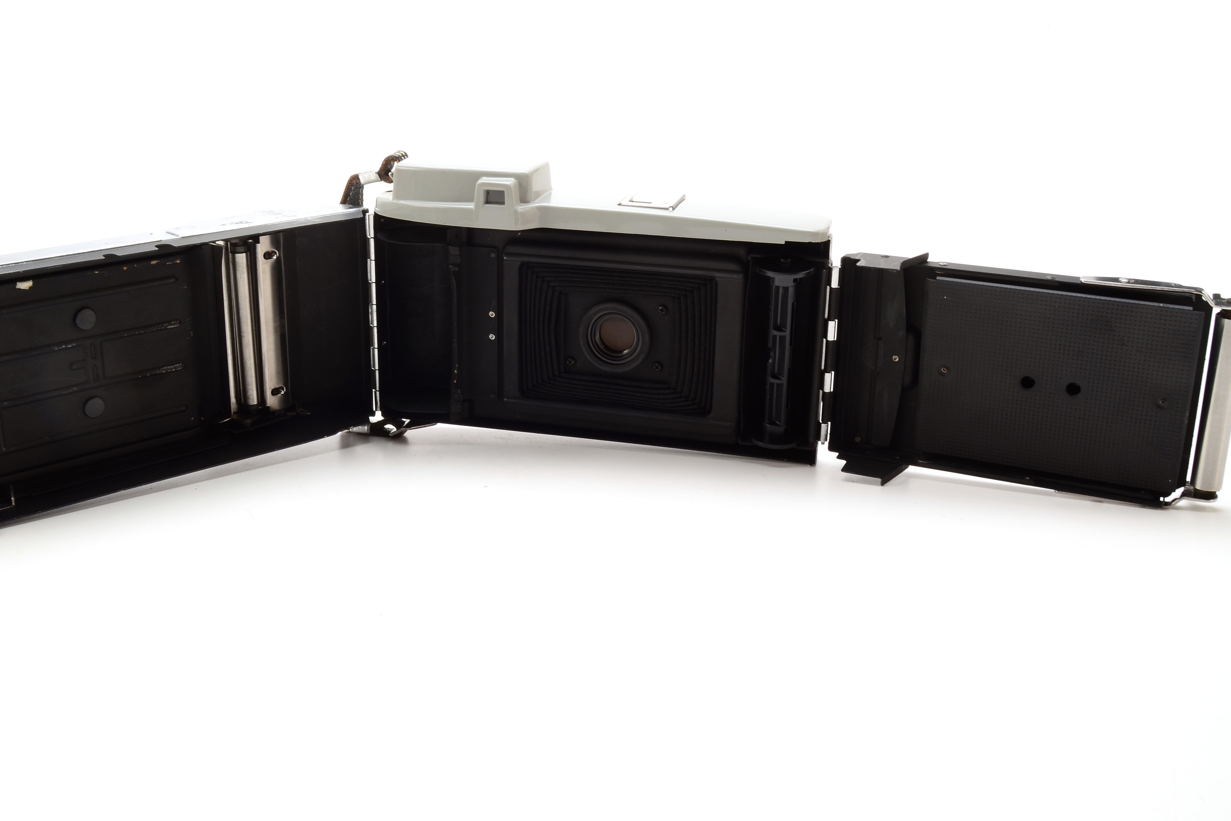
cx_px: 543
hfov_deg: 47.7
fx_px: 1388
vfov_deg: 32.9
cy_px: 341
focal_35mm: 41
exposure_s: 1/160
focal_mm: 23
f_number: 16
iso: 100
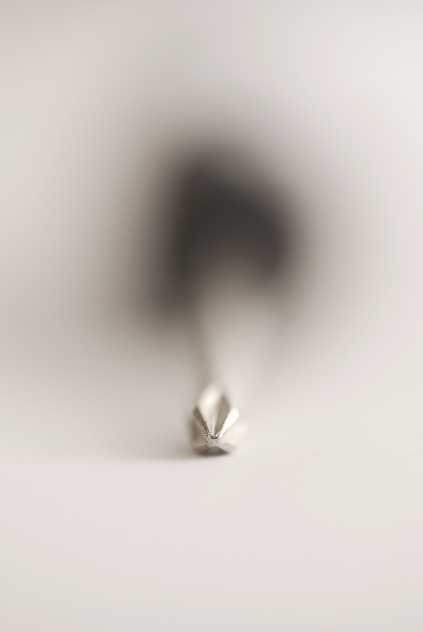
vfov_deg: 22.6
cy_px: 316
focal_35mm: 90
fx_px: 1582
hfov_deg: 15.2
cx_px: 212
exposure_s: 1/30
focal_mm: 60
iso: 100
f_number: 4.5
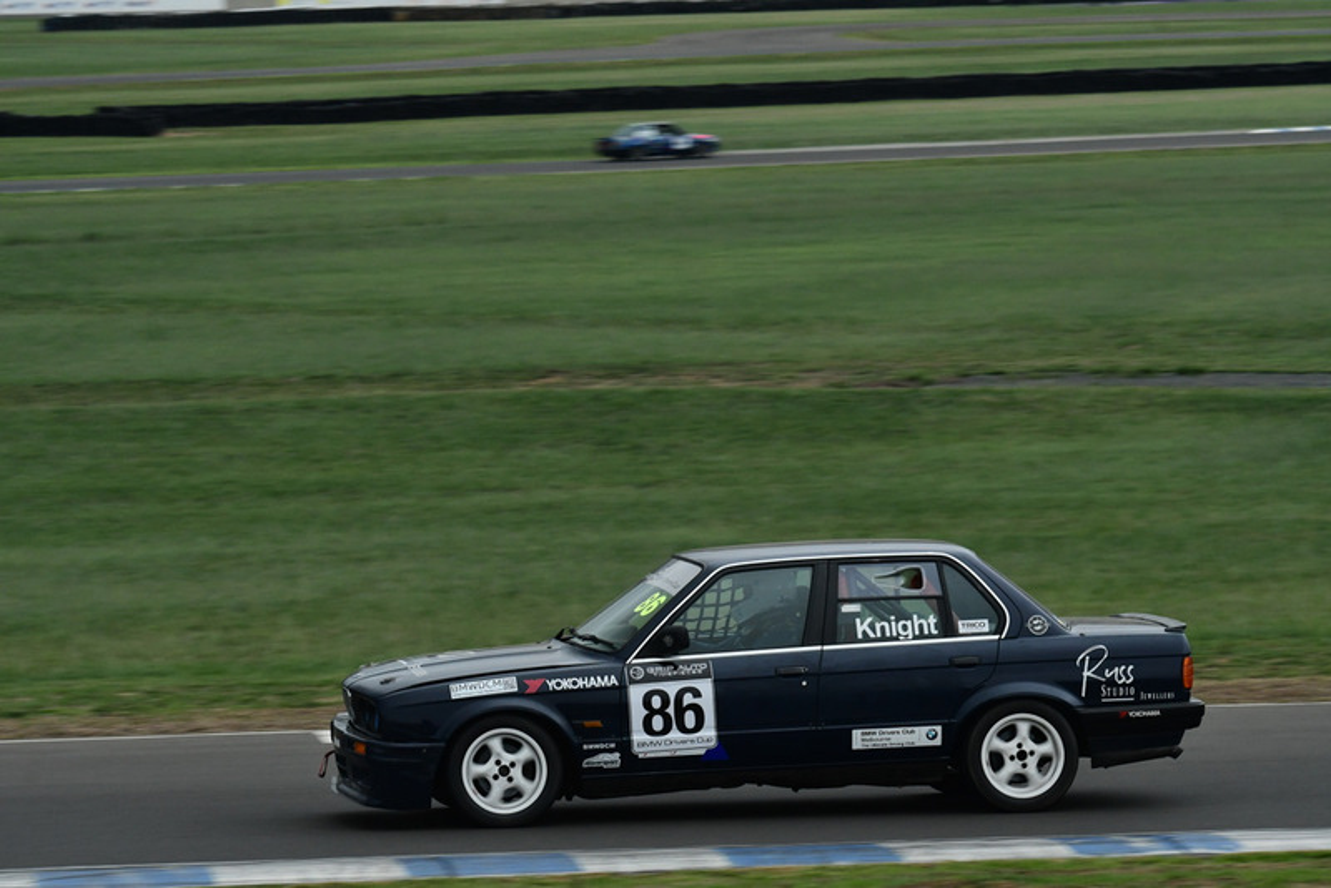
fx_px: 6657
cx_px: 666
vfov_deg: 7.6
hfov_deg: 11.4
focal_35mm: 180
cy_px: 444
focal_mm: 120
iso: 1600
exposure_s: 1/400
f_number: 11
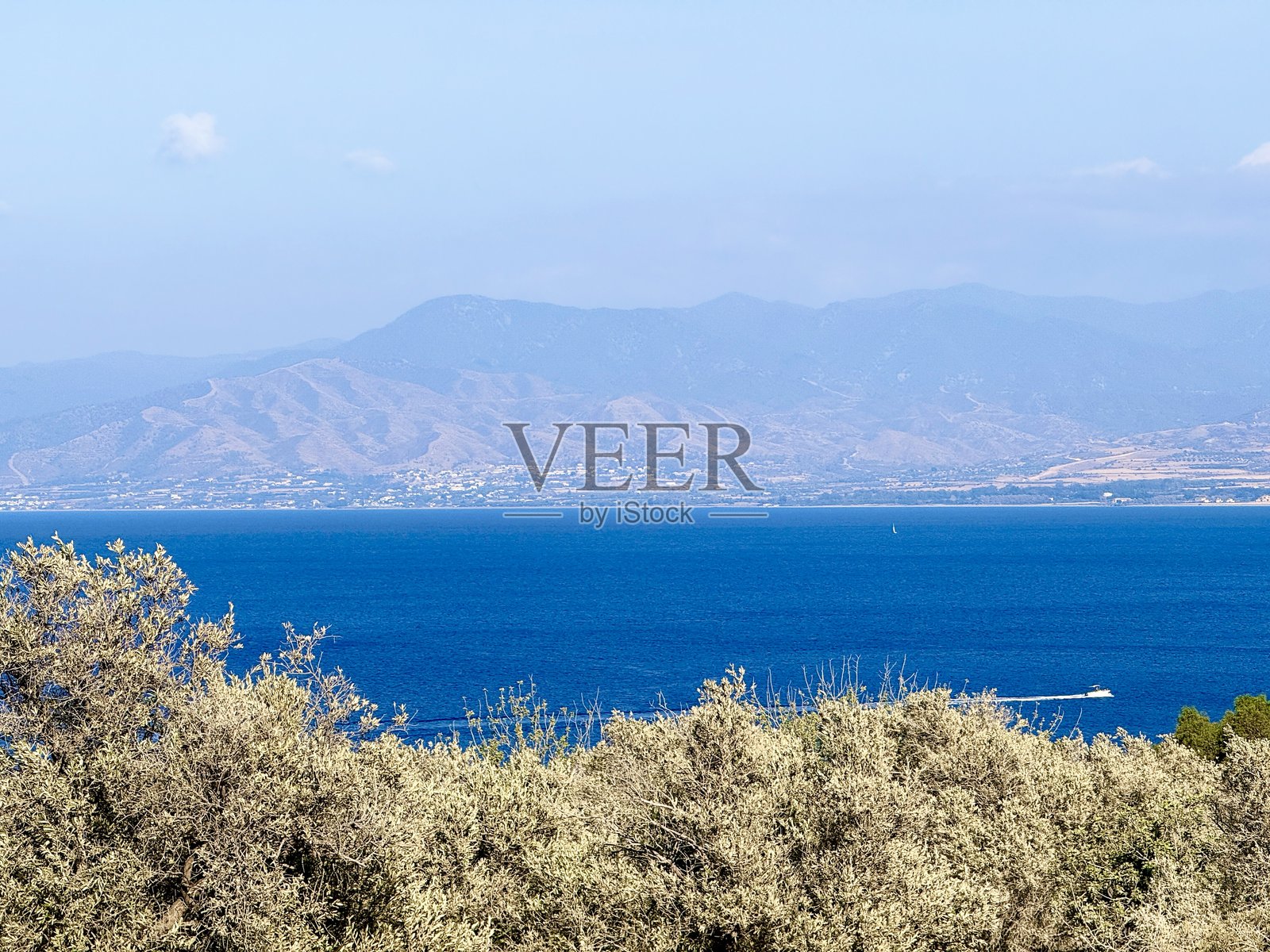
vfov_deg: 12.3
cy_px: 476
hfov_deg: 16.4
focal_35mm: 120
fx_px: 4403
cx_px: 635
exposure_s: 1/1613
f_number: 2.8
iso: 50
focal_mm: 15.66
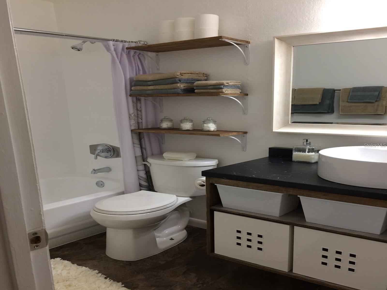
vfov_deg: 48.2
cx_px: 194
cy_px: 145
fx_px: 324
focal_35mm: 29
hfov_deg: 61.7
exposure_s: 1/30
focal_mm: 4.15
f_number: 2.2
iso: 64
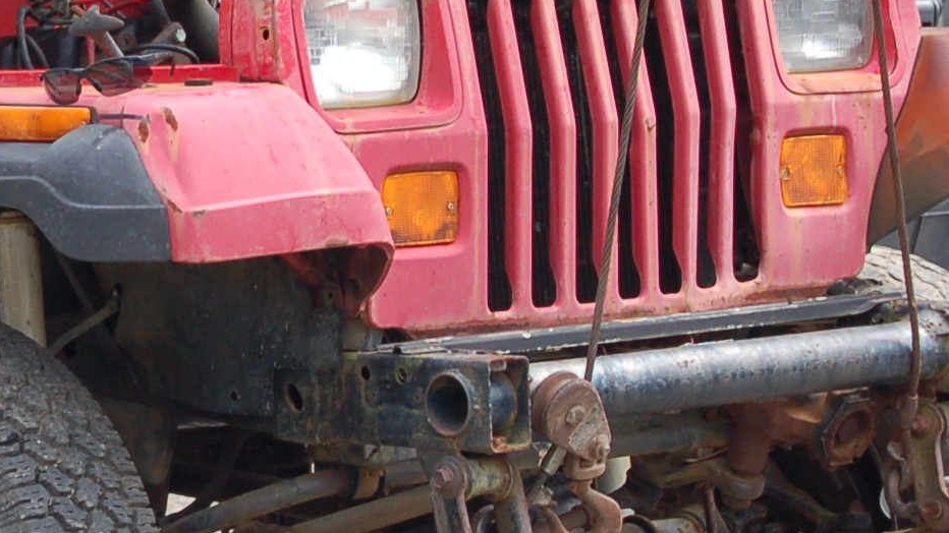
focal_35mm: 279
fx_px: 7012
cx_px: -166
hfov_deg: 7.7
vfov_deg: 4.4
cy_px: 71
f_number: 5.6
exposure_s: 1/125
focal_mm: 55
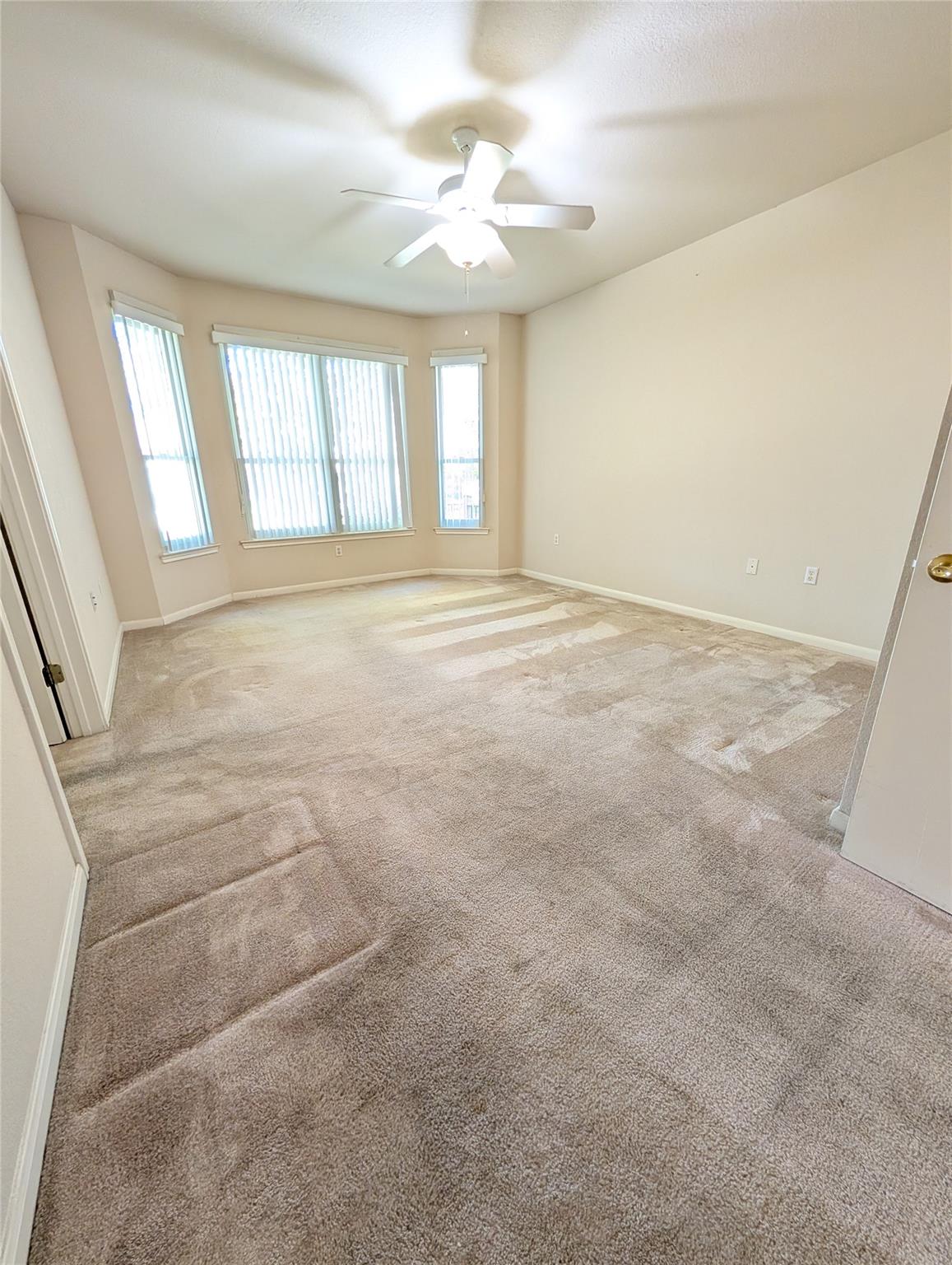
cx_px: 476
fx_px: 439
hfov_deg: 94.7
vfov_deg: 110.4
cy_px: 632
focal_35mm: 12
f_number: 1.7
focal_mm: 2.02
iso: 297
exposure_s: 1/40
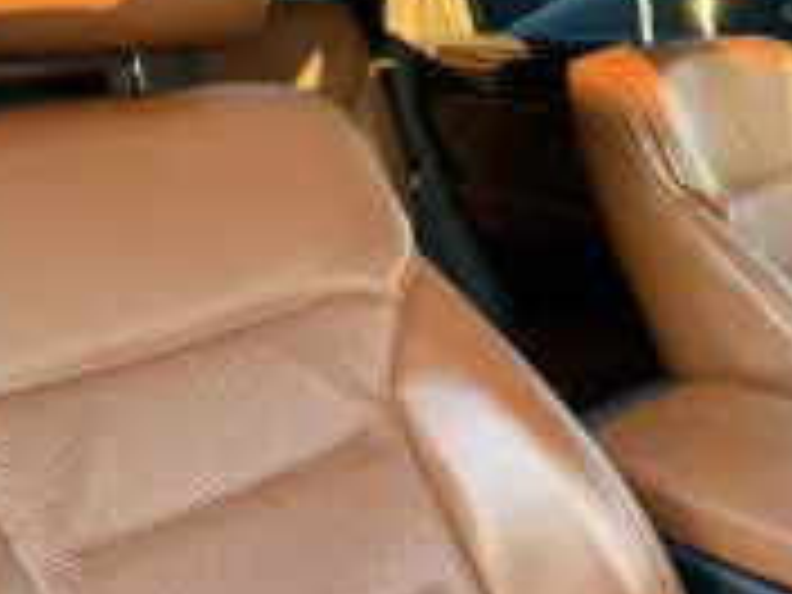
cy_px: 72
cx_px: 459
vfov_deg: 28.6
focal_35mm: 49
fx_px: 1121
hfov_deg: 38.8
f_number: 1.78
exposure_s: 1/121
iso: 160
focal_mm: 6.76
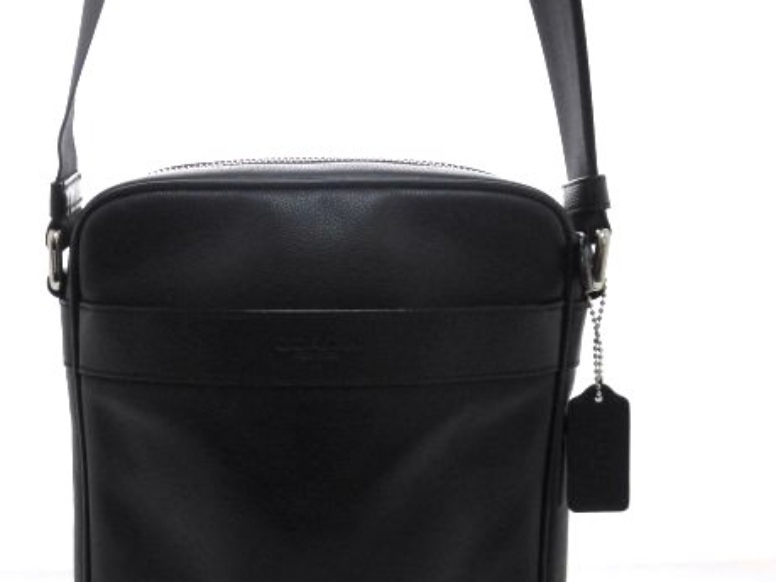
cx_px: 309
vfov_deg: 27.3
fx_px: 1188
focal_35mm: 53
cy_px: 389
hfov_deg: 36.0
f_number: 3.7
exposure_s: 1/60
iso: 160
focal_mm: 6.77
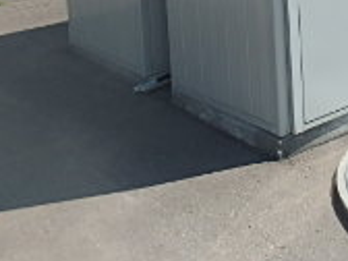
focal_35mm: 80
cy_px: -135
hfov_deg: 23.7
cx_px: 315
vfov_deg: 16.7
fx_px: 804
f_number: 3.5
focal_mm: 3.7
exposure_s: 1/800
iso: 125
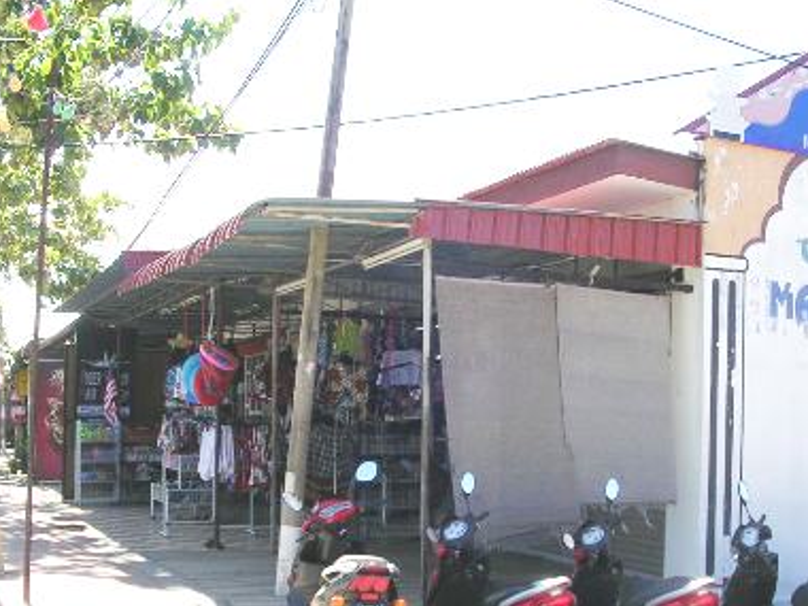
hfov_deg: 38.2
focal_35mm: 50
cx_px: 425
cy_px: 394
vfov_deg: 28.9
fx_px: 1167
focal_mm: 5.8
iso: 50
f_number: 5.6
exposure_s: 1/134
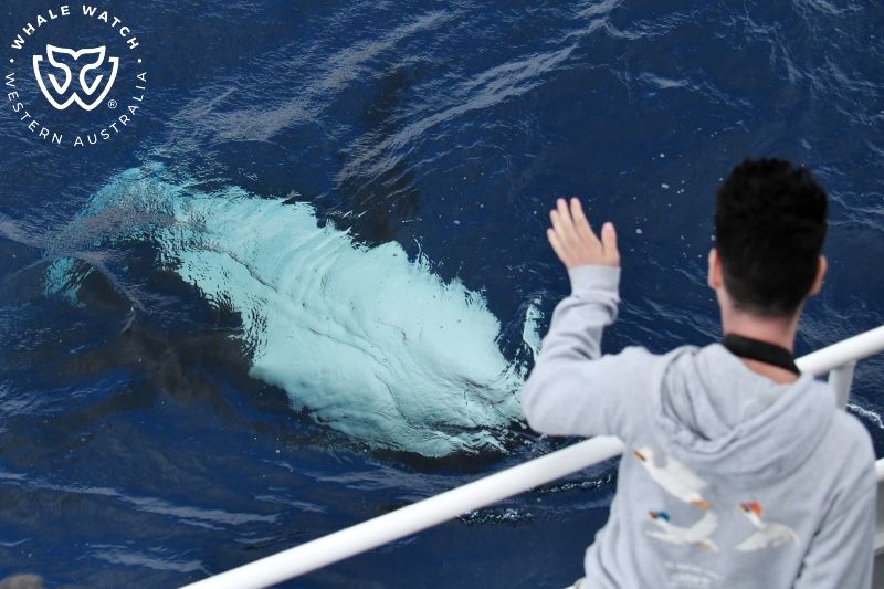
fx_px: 1473
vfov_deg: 22.6
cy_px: 294
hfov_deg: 33.4
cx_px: 442
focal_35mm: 60
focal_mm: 60
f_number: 5.6
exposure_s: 1/8000
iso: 2200
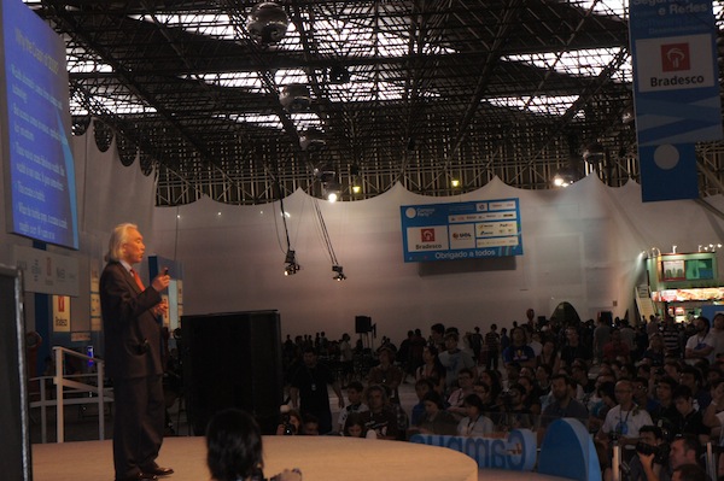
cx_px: 362
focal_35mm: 82
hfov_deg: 24.6
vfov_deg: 16.5
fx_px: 1658
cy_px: 240
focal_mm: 55
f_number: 5.6
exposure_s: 1/100
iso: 1000
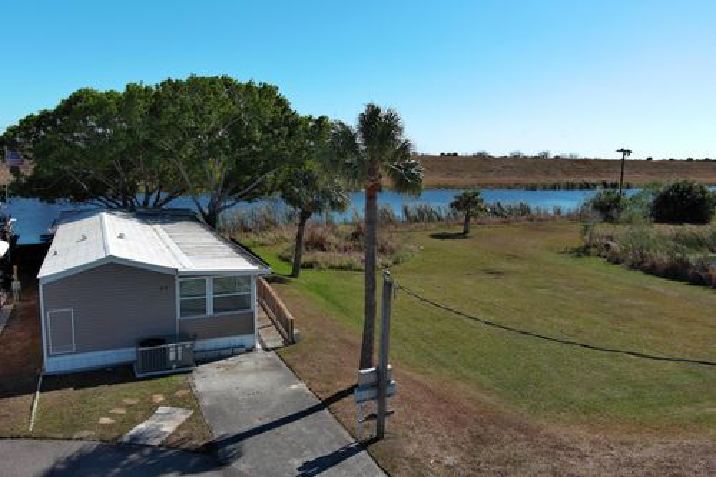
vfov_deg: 44.9
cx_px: 358
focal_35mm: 29
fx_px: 577
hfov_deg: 63.7
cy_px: 238
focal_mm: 10.57
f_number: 2.8
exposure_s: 1/1613
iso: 101
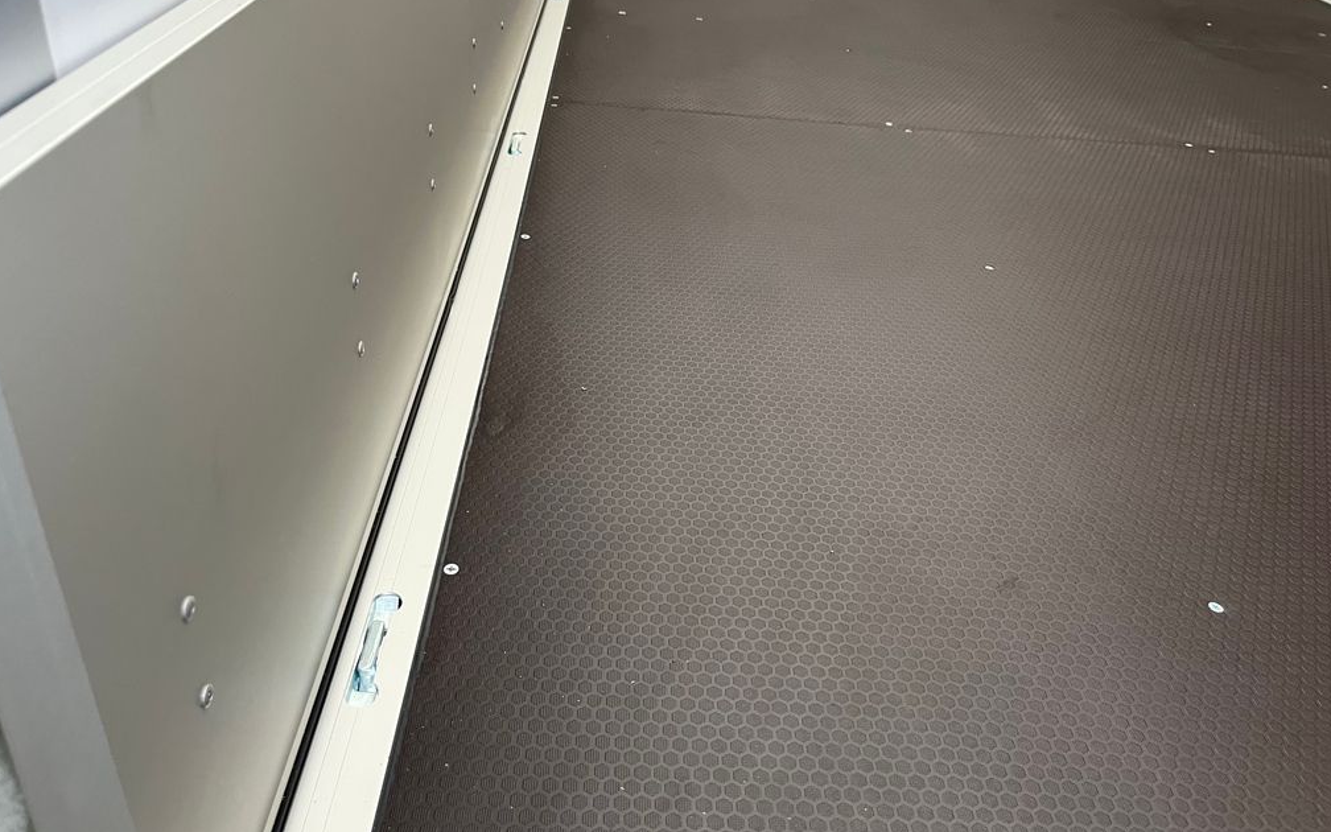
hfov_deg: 66.5
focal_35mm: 28
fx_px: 1016
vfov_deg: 44.4
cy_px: 362
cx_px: 669
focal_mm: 5.1
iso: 125
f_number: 1.6
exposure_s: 1/96
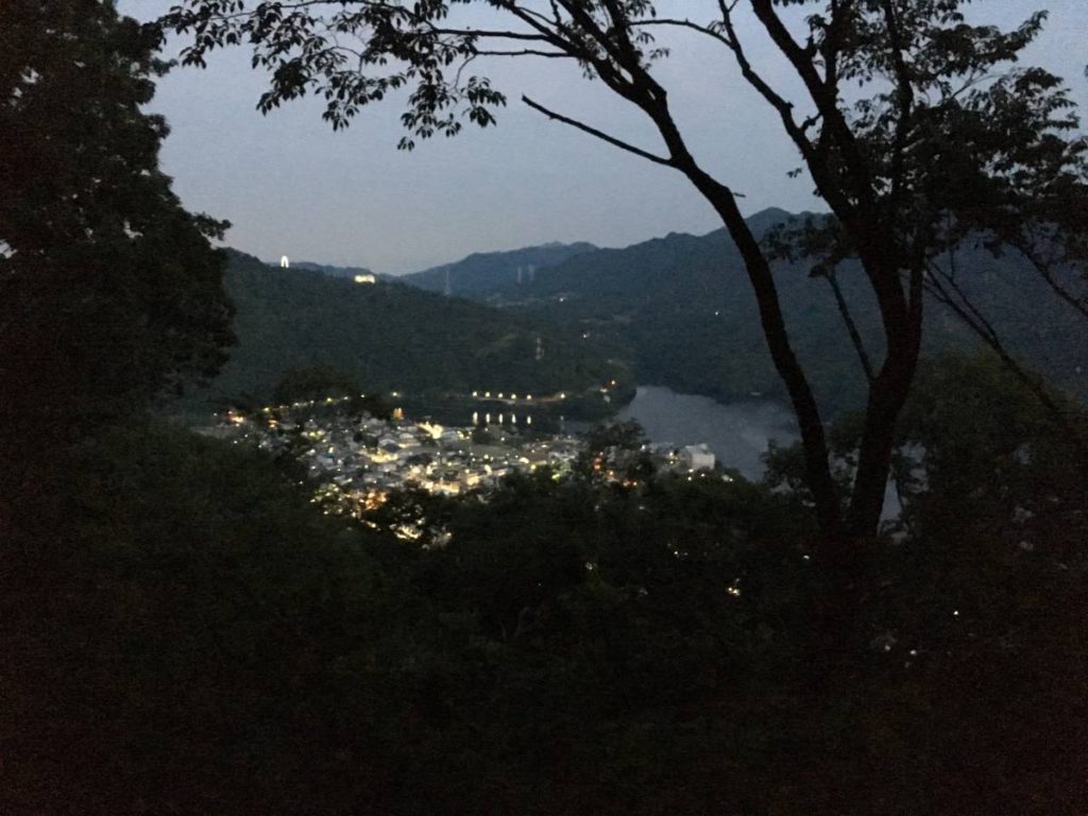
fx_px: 911
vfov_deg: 48.2
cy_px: 408
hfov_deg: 61.7
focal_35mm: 29
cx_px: 544
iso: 2000
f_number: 2.2
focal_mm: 4.15
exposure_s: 1/15
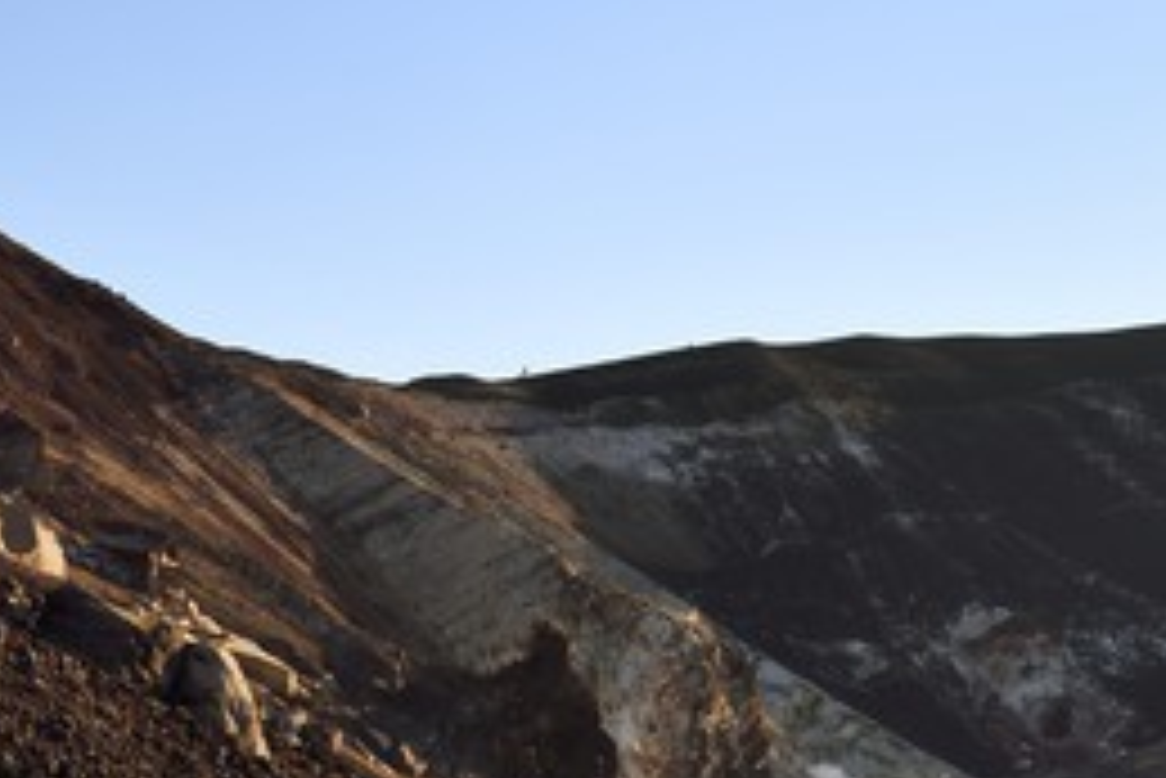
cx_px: 279
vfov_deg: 18.6
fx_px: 2366
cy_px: 576
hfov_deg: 27.3
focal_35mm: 73
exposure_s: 1/160
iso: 200
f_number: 10
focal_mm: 45
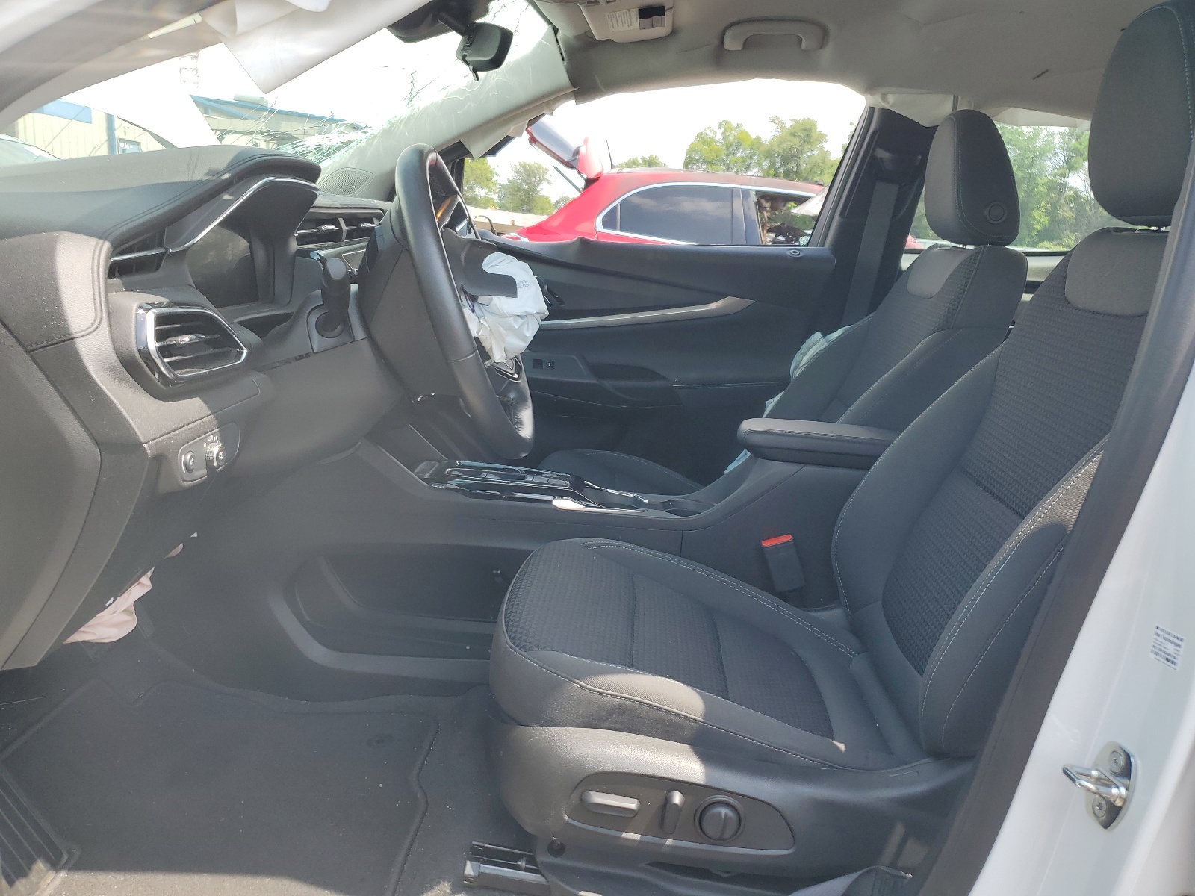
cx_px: 598
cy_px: 448
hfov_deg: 67.3
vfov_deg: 53.1
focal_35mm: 26
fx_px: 898
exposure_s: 1/667
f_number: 1.5
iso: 50
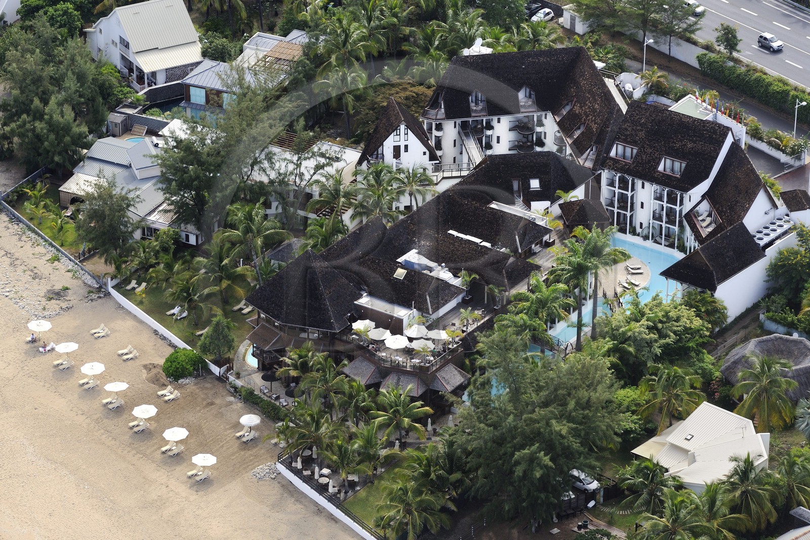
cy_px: 270
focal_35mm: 135
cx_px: 405
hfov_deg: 15.2
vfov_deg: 10.2
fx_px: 3037
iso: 800
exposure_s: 1/1000
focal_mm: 135
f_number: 6.3
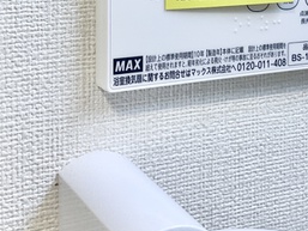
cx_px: 207
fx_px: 703
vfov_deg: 17.7
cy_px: -50
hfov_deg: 24.6
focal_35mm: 79
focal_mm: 3
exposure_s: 1/120
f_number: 1.8
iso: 64
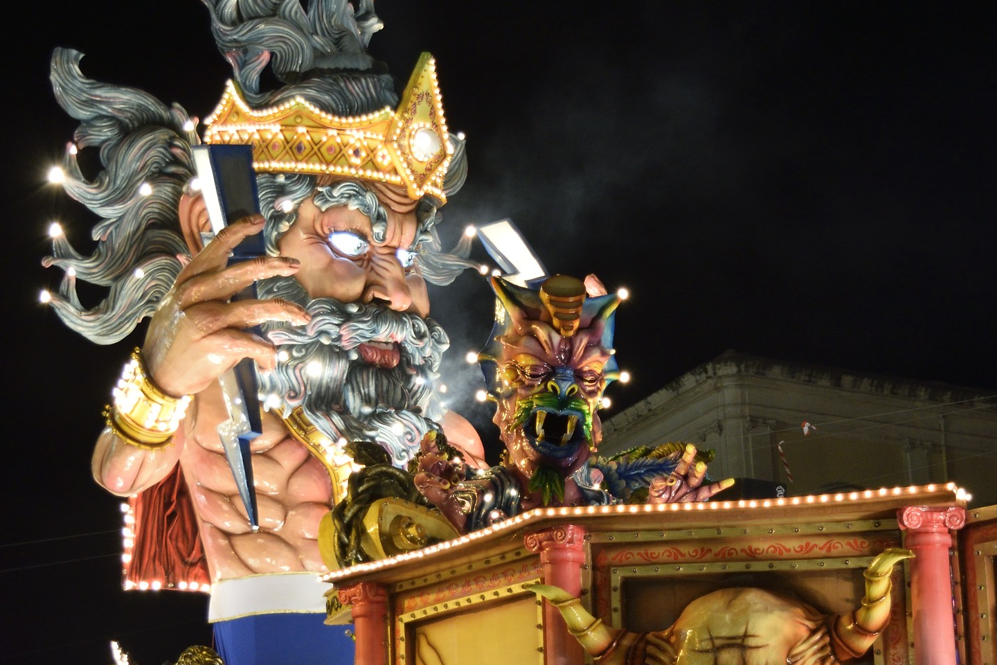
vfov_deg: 16.1
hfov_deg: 23.9
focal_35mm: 85
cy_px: 405
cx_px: 600
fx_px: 2354
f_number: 4.5
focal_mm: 34
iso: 800
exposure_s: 1/80
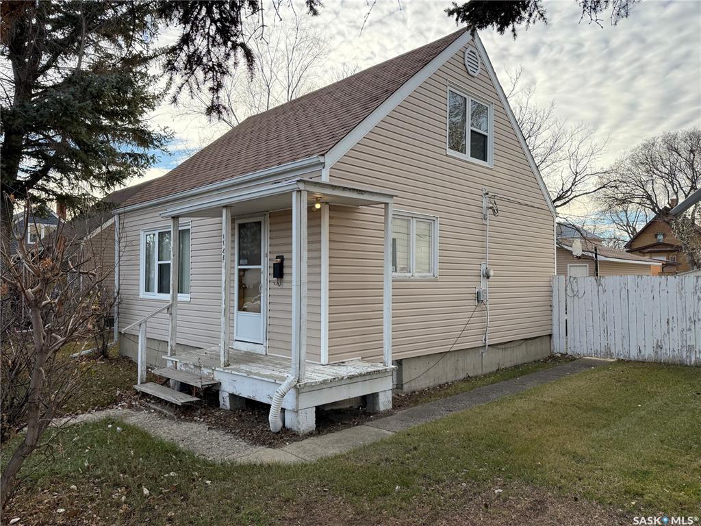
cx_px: 350
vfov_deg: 56.8
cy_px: 263
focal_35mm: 24
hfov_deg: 71.6
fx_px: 486
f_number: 1.78
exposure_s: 1/1410
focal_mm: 6.76
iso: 100
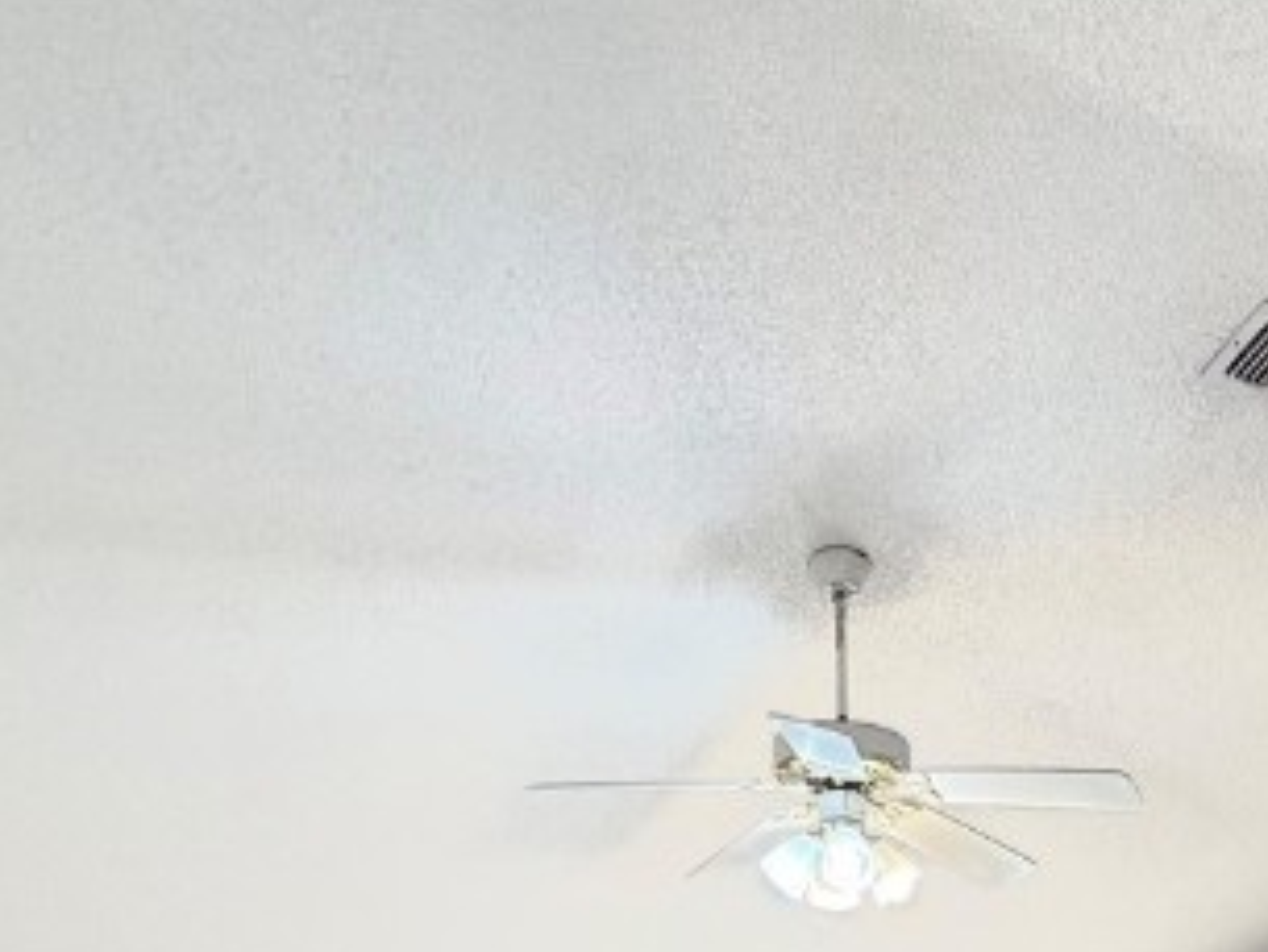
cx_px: 1056
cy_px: 1376
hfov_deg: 38.5
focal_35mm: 47
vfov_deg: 24.8
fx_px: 1722
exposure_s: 1/120
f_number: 2.2
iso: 160
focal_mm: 2.22
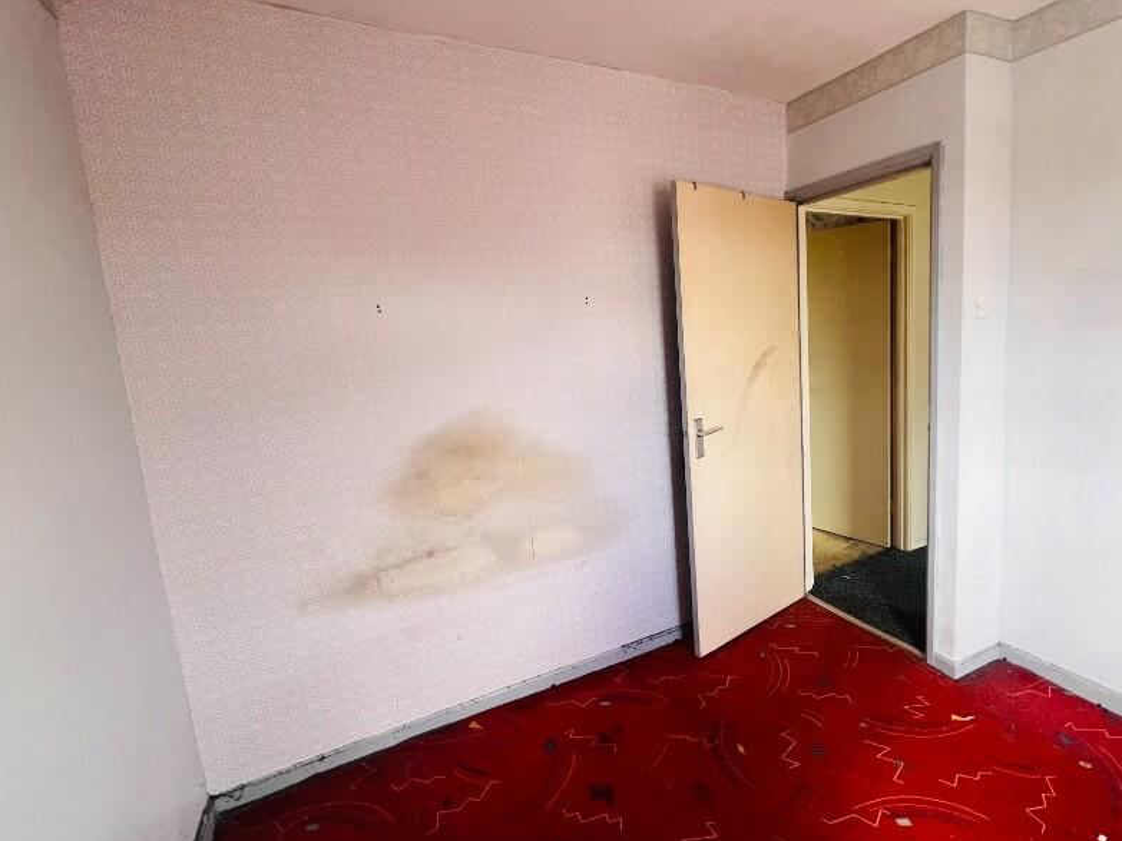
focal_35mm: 17
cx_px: 698
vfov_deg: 74.7
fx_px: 551
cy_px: 411
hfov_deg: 89.3
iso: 80
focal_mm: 1.57
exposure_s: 1/99
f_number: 1.8
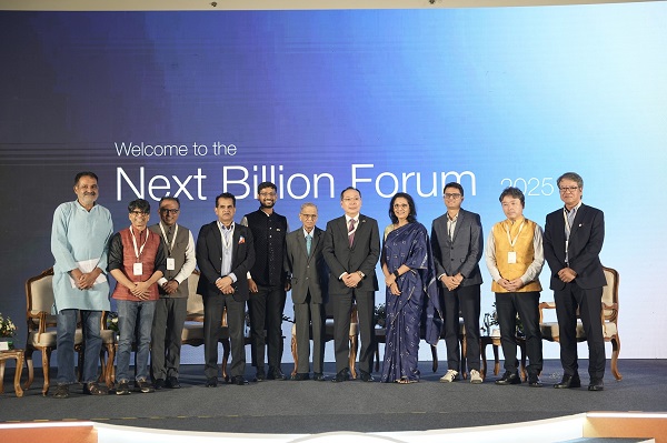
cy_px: 222
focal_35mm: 48
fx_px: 896
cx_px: 334
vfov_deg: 27.8
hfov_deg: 40.8
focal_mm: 48.4
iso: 1000
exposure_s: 1/160
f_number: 3.2
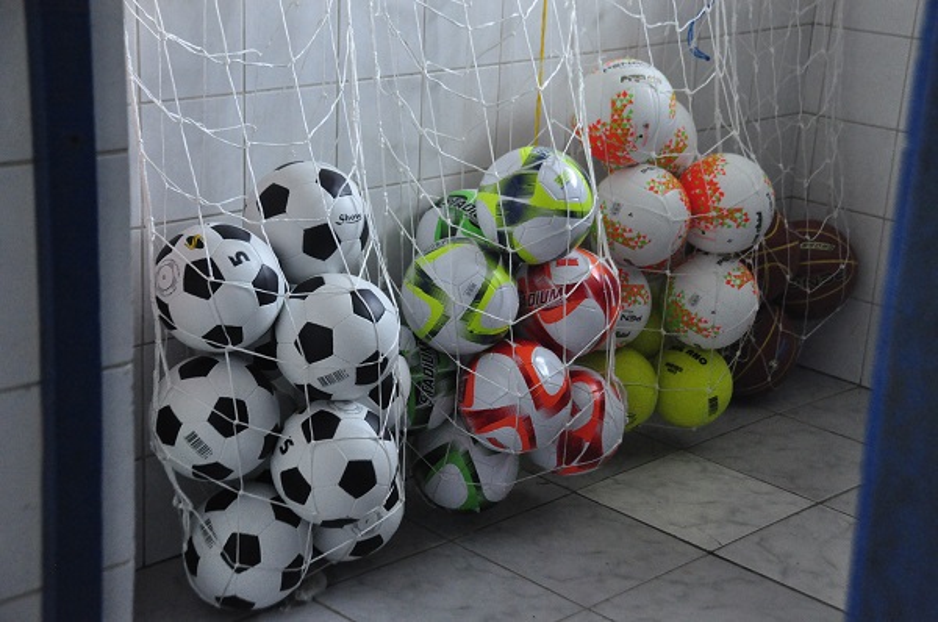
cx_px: 469
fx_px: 1717
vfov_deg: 20.5
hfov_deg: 30.6
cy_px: 311
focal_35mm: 66
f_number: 4.5
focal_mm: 44
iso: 3200
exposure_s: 1/100
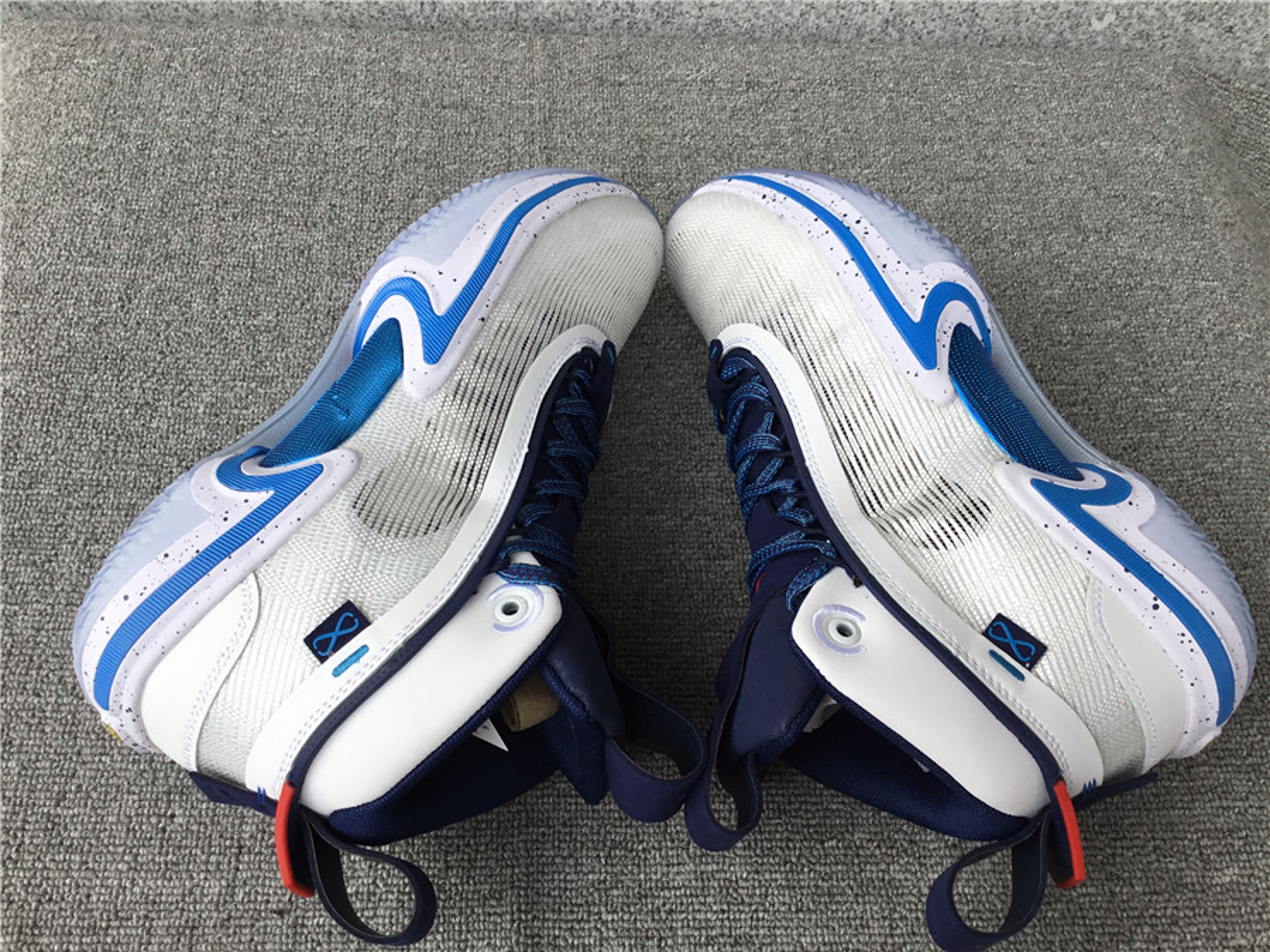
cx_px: 635
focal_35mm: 31
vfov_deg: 45.4
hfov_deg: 58.4
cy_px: 476
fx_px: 1137
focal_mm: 3.3
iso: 25
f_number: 2.4
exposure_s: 1/213
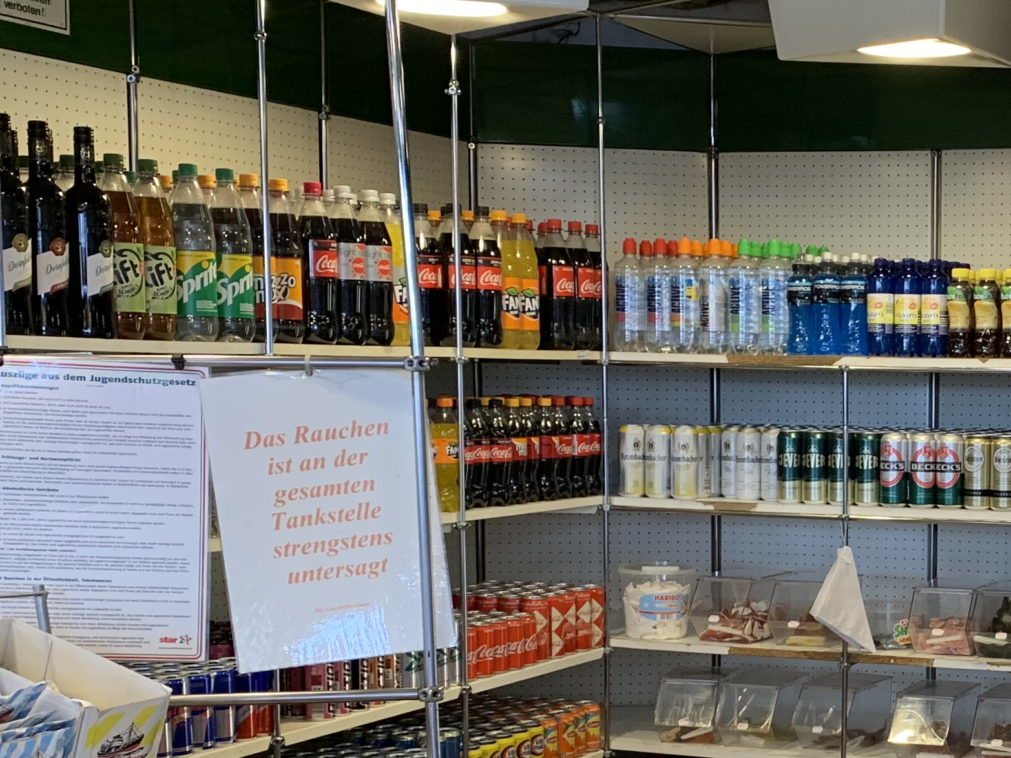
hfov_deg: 27.2
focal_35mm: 67
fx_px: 1956
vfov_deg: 21.7
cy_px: 588
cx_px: 1028
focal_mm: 4.25
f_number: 1.8
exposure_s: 1/50
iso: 80
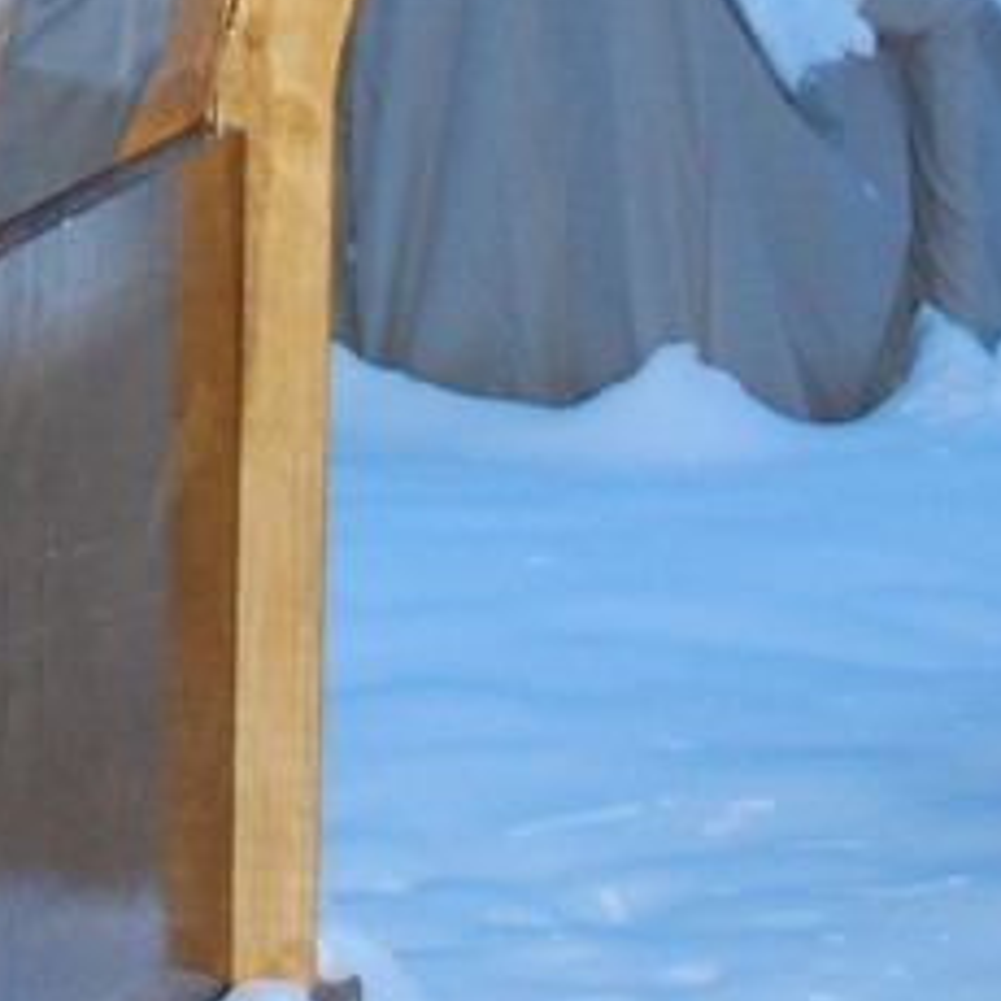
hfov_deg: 7.9
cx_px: -694
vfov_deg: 7.8
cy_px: -888
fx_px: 7034
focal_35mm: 215
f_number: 4.2
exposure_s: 1/60
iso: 500
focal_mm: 24
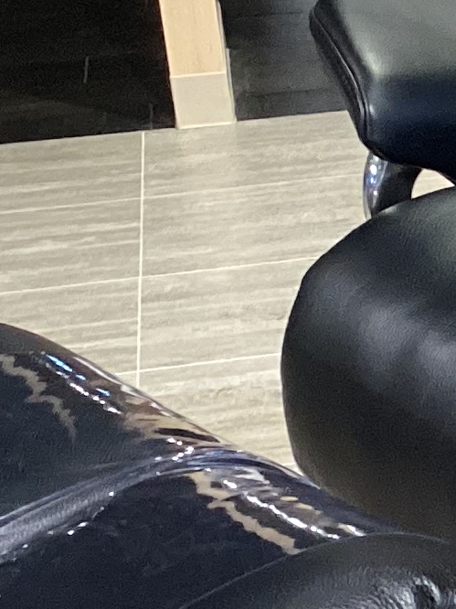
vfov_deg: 13.0
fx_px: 2671
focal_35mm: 152
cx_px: 912
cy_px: 309
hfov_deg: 9.2
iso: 320
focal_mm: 3.3
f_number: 2.4
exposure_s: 1/60
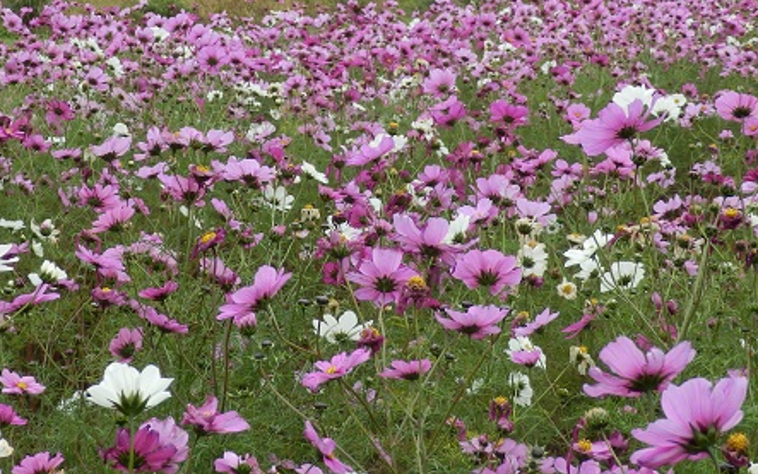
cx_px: 344
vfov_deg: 14.7
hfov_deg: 23.5
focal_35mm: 88
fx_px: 1818
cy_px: 56
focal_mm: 8.9
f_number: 4
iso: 100
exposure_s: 1/80
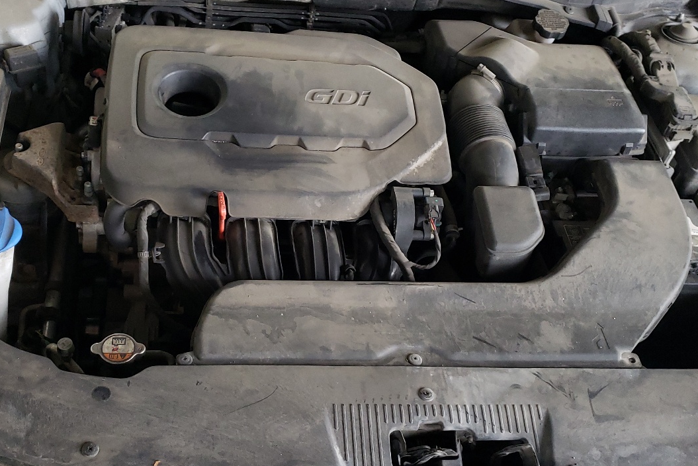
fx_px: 795
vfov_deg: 32.6
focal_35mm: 41
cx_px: 315
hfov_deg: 47.3
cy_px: 269
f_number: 1.5
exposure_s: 1/60.2
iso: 184
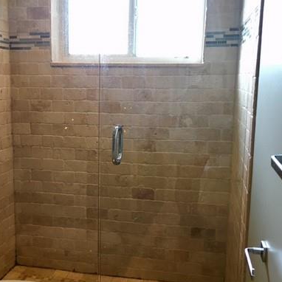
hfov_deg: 39.0
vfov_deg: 39.2
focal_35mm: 43
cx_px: 109
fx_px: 396
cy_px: 142
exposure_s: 1/30
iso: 125
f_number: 2.2
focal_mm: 4.15
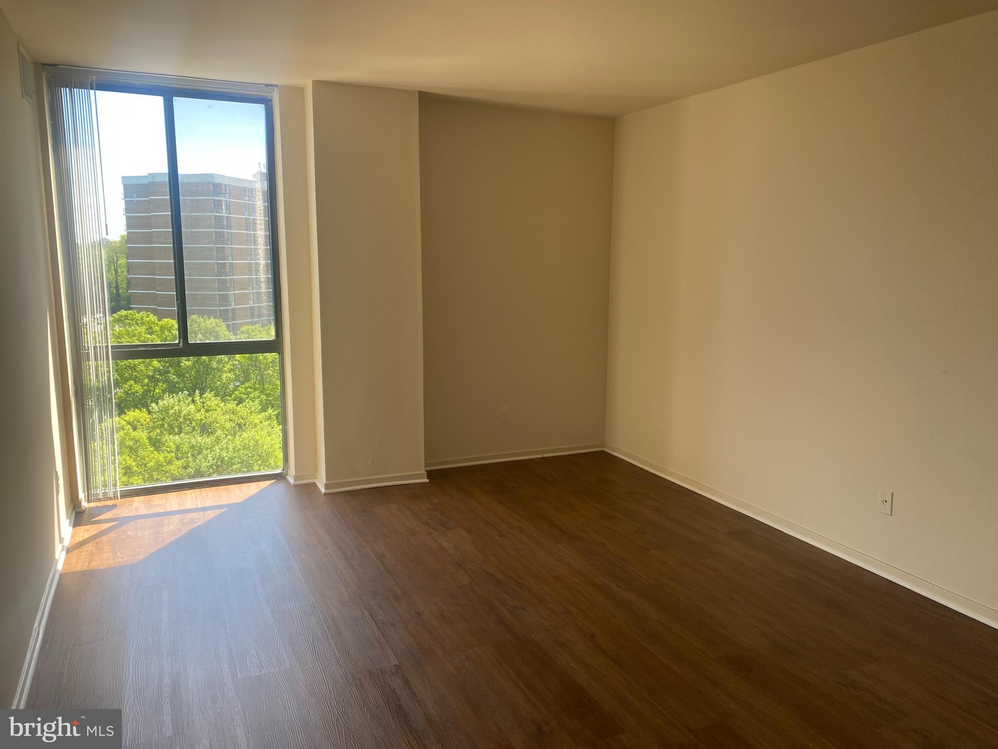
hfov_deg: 67.3
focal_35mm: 26
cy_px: 374
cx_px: 499
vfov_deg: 53.1
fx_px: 750
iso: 32
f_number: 1.8
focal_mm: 4.25
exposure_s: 1/187
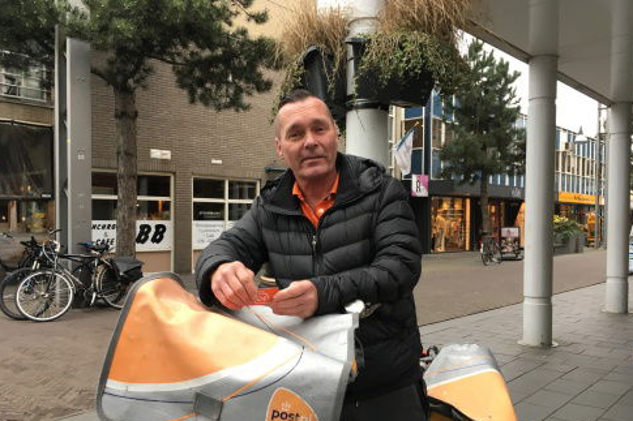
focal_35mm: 31
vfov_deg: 42.2
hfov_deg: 60.3
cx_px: 317
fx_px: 545
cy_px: 234
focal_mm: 4.15
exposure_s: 1/33
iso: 32
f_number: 2.2
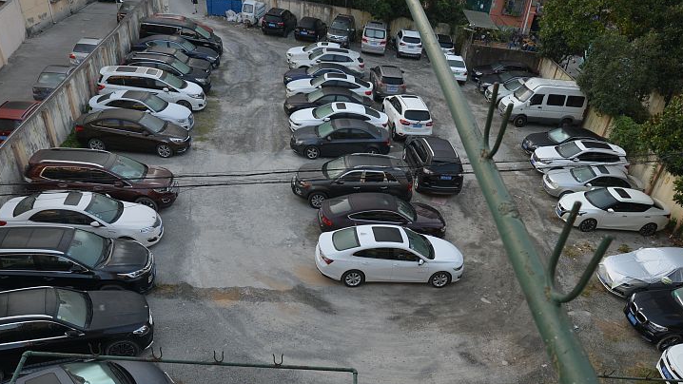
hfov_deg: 67.7
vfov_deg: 40.0
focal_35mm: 28
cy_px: 301
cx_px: 383
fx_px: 507
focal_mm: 16
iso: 200
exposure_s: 1/50
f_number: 8
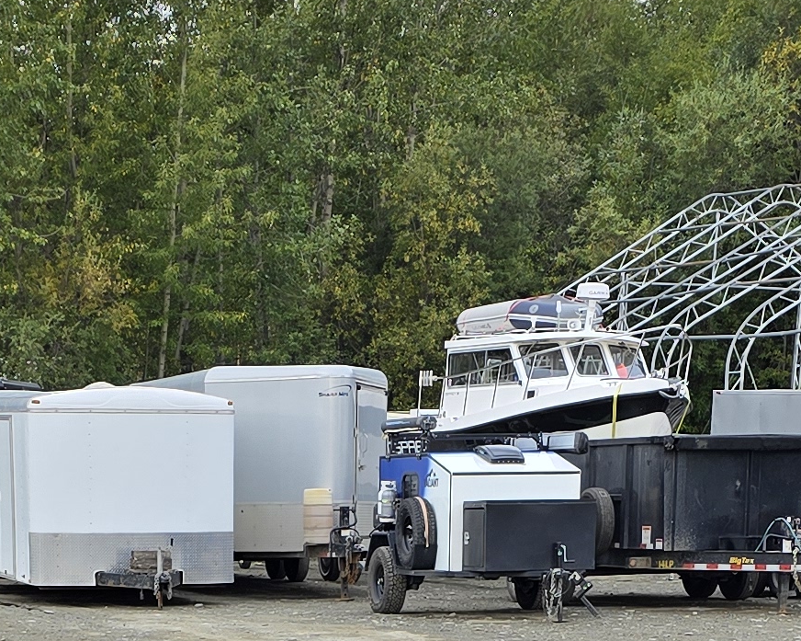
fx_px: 2441
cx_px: 194
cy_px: 1057
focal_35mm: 103
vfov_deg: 13.7
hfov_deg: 18.5
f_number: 1.7
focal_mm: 6.3
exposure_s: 1/180
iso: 12
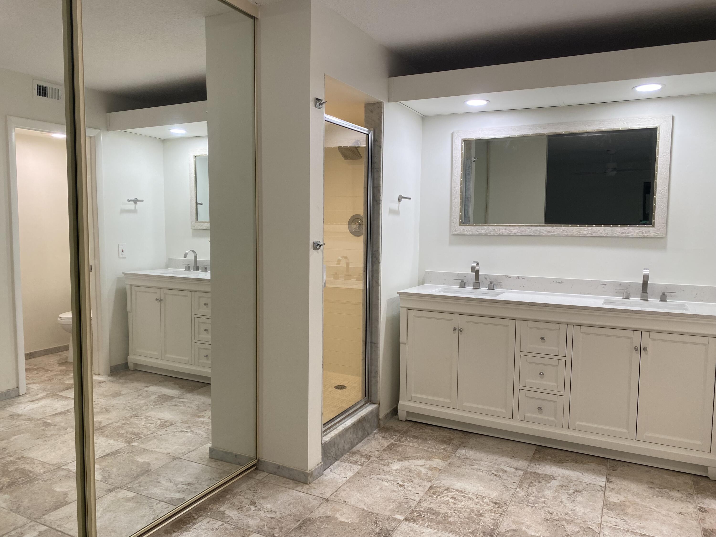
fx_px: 538
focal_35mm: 26
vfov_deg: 53.1
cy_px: 268
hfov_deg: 67.3
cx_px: 358
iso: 100
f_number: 1.8
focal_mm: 4.25
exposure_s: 1/120
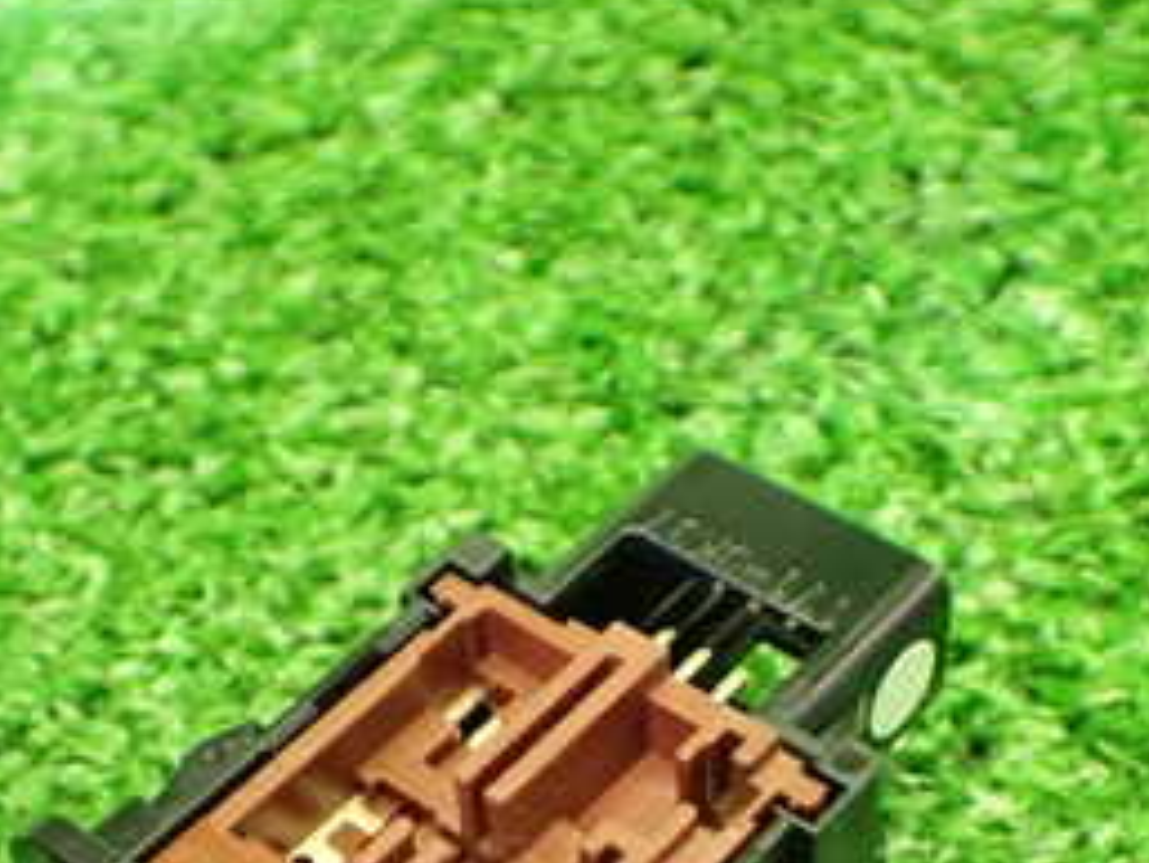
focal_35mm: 70
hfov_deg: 27.7
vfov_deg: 20.2
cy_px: 908
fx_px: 2325
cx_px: 514
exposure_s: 1/125
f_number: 2.3
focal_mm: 5.4
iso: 800
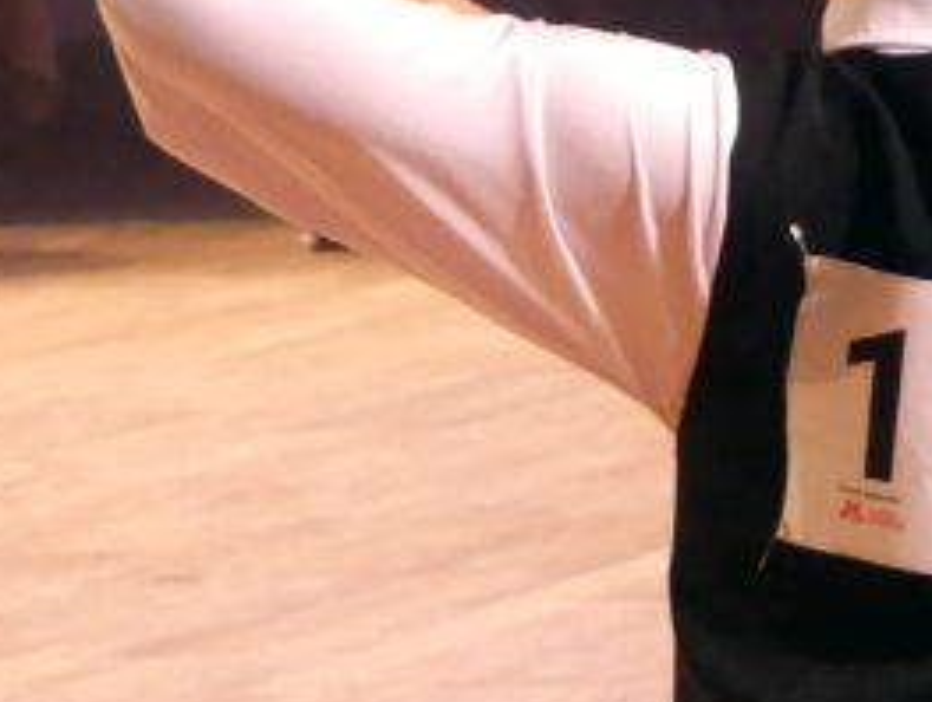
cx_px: 1134
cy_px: 80
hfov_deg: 4.4
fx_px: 12052
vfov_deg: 3.3
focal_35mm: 447
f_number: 3.5
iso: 1250
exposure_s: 1/80
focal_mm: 28.3
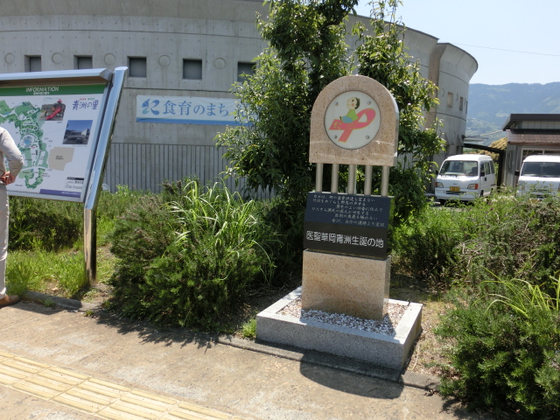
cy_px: 210
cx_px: 280
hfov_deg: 63.4
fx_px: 453
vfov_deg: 49.7
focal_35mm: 28
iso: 80
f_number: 8.8
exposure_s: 1/160
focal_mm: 5
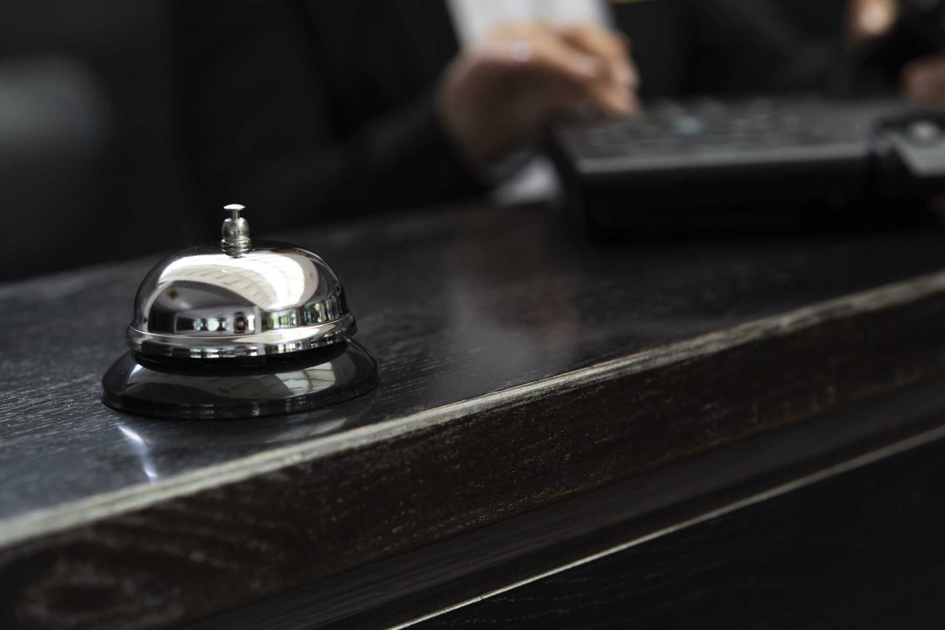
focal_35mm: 70
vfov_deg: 19.4
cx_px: 533
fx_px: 1837
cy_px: 235
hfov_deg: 28.8
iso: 320
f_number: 3.2
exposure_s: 1/125
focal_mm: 55
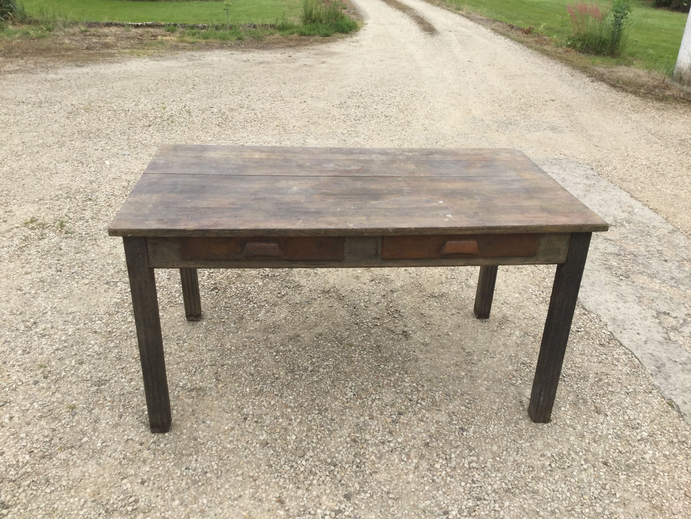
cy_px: 260
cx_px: 346
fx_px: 619
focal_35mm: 31
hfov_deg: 58.4
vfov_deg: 45.4
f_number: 2.4
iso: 25
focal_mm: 3.3
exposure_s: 1/547
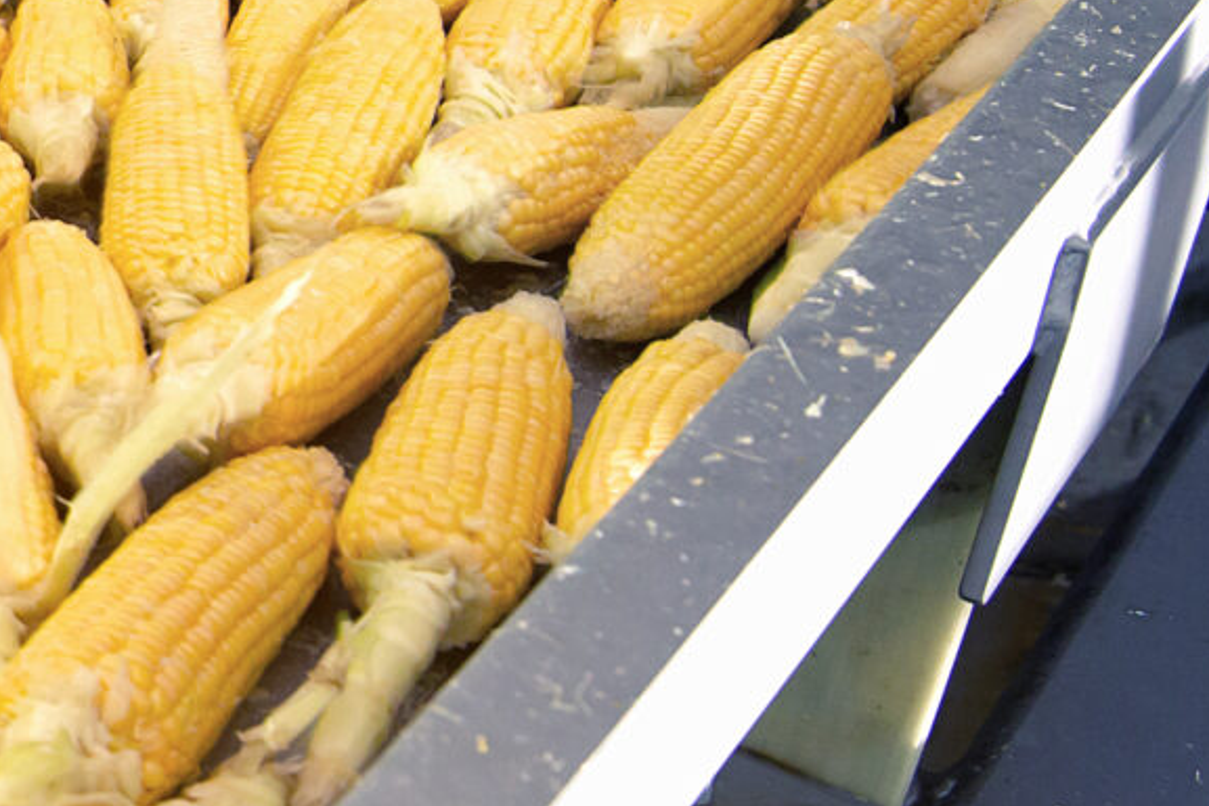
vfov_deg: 18.7
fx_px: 2385
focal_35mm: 71
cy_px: 18
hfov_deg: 22.4
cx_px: -691
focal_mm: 16
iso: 800
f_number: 5
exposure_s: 1/60
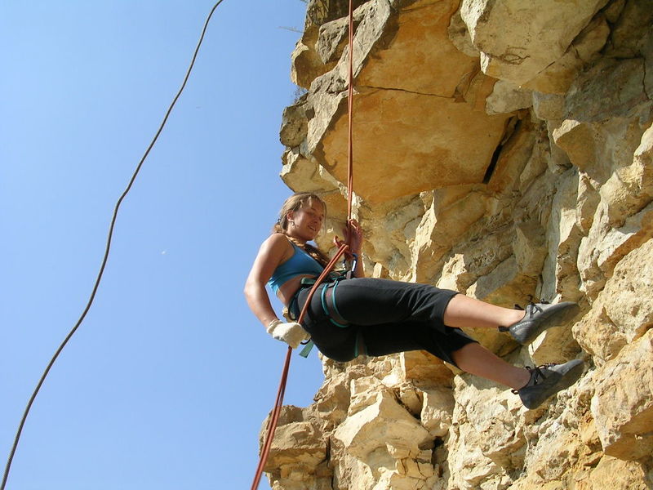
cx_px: 326
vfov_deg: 37.7
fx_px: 717
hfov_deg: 49.0
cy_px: 245
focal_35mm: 38
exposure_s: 1/230
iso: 50
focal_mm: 5.8
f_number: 5.6
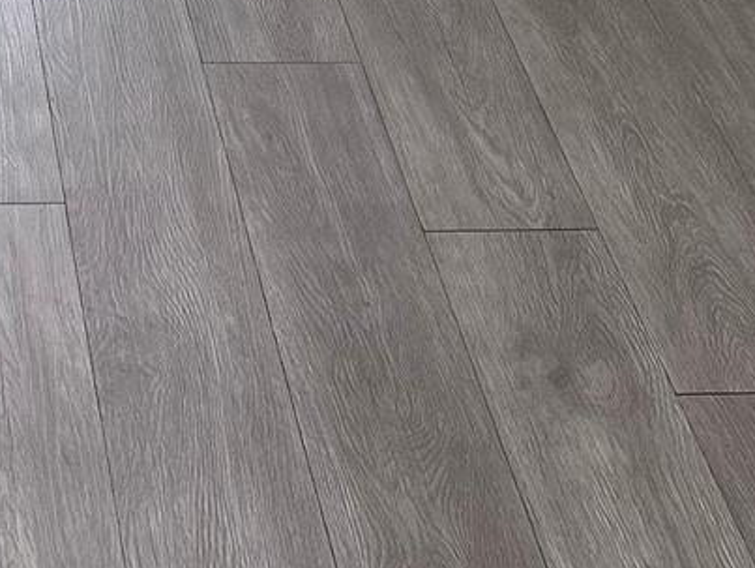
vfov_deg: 9.9
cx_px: -84
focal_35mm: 132
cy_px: -808
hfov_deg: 14.6
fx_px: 2882
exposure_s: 1/142
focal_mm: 5.7
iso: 32
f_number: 1.5
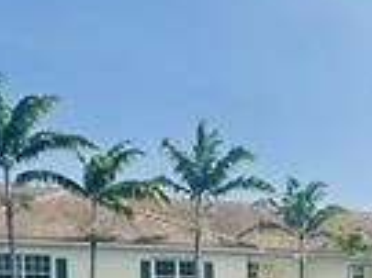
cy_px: 347
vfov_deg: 16.9
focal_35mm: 83
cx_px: 694
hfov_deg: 18.0
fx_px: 891
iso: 50
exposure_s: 1/2415
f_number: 2.2
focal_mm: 2.22
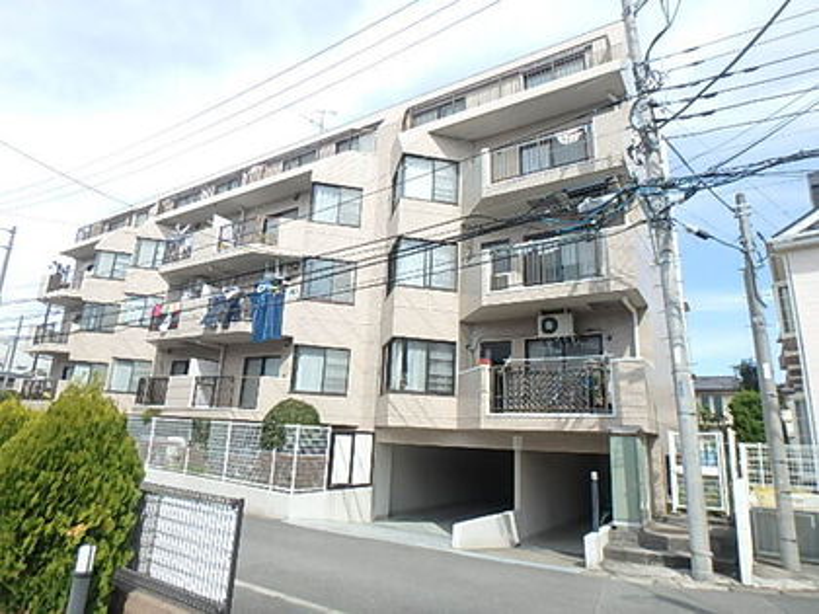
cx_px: 410
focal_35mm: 21
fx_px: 497
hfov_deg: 79.0
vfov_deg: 63.4
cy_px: 307
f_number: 3.5
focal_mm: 3.7
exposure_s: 1/640
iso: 125
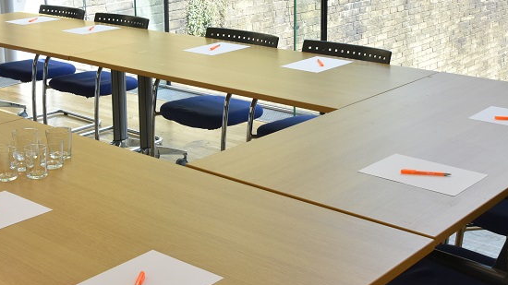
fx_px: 821
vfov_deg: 19.6
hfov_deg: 34.3
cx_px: 234
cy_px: 94
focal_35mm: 61
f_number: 11
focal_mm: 32
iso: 1600
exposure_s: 1/160
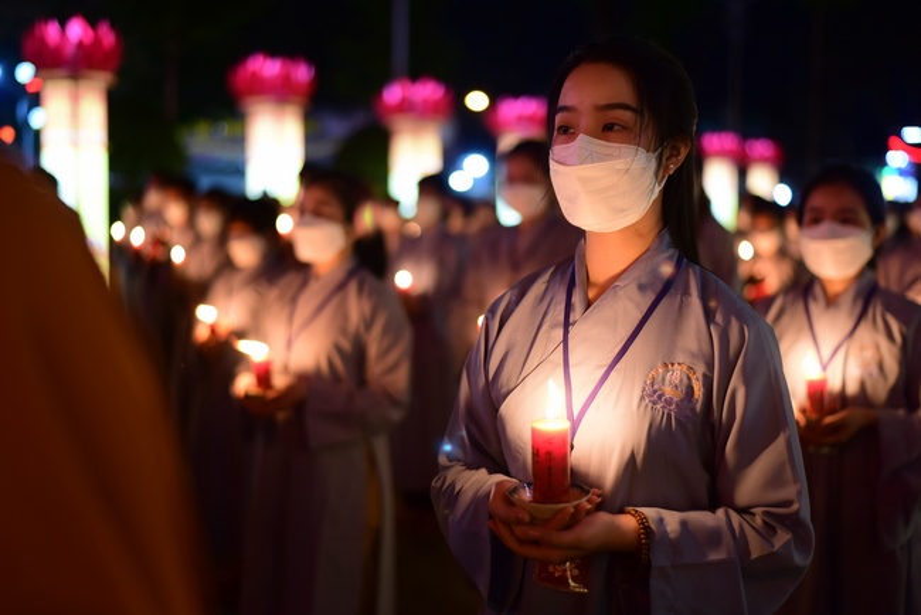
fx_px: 1280
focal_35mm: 50
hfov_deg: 39.6
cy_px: 308
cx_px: 460
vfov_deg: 27.0
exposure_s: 1/25
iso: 1000
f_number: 1.8
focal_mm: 50
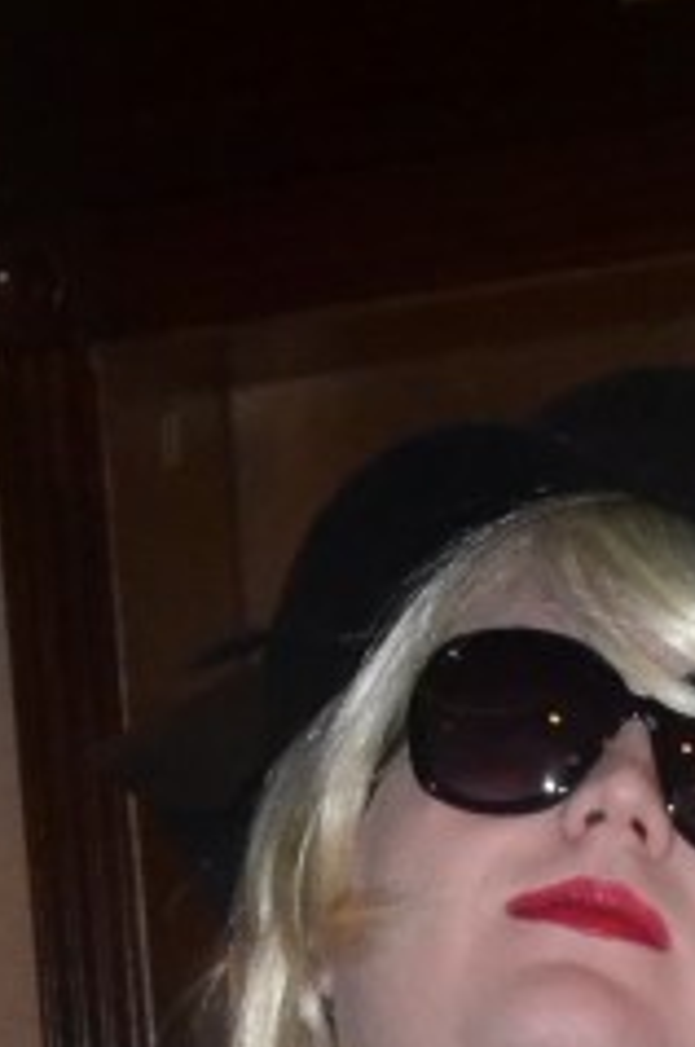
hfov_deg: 8.6
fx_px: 4647
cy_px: 2424
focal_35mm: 160
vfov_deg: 11.0
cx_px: 365
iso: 3200
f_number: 7.1
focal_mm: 22
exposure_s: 1/60
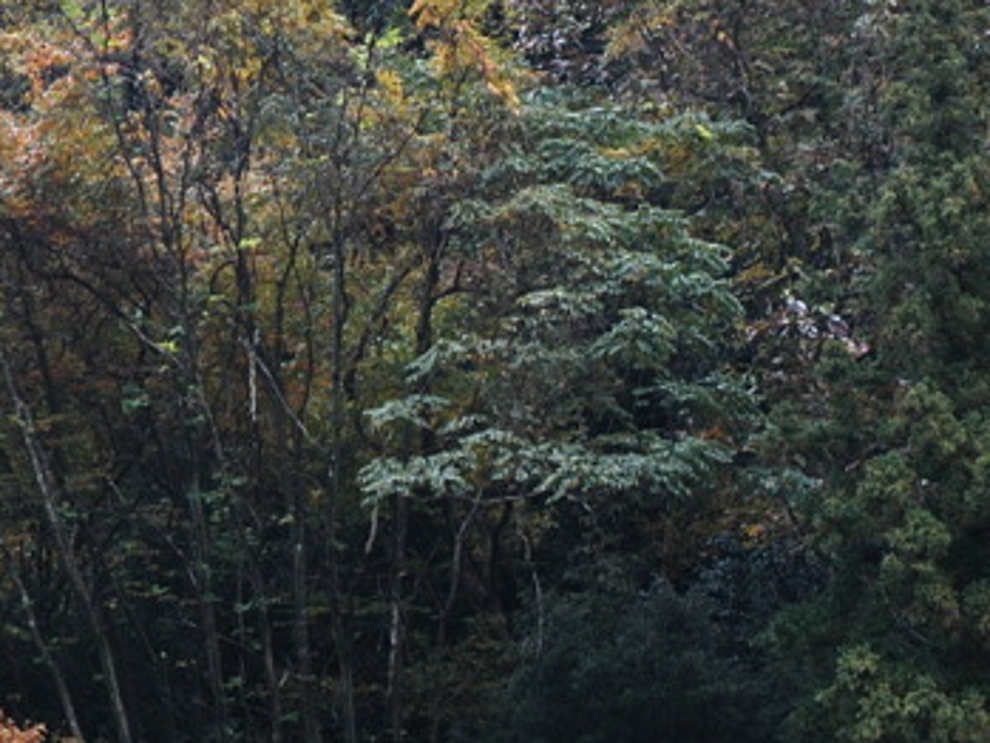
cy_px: 54
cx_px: -440
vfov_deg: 6.1
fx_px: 7009
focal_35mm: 245
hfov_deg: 7.9
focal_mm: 58
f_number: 5
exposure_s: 1/90
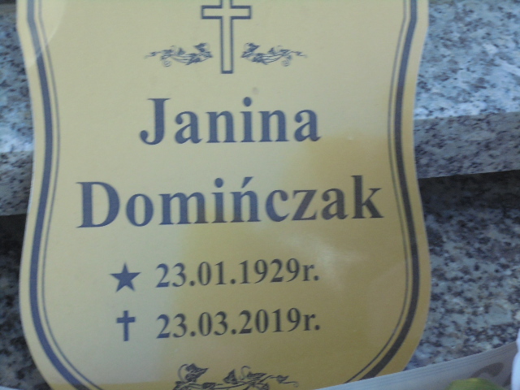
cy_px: 195
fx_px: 2343
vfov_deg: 9.5
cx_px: 260
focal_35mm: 156
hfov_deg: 12.7
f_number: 6.5
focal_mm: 27.6
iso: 250
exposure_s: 1/125
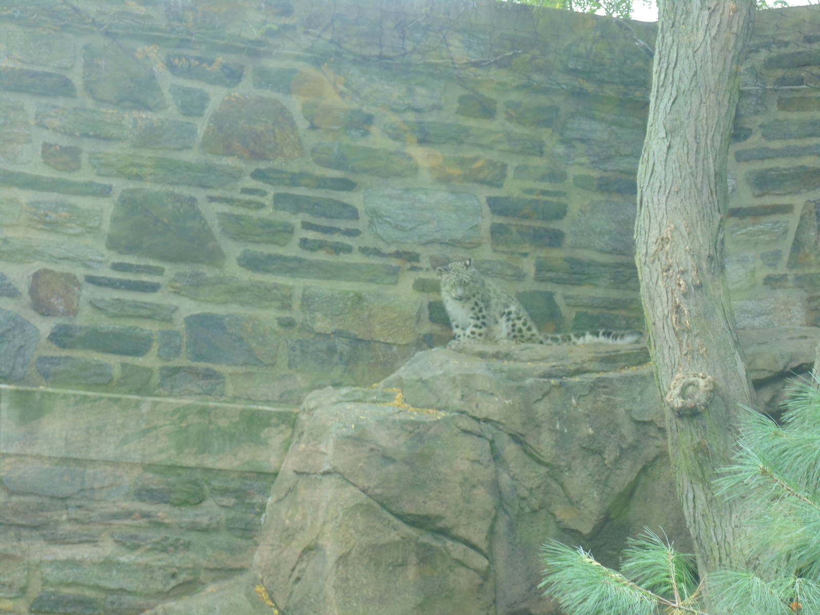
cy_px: 308
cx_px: 410
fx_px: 3672
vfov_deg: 9.6
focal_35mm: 155
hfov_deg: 12.7
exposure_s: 1/30
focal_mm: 27.8
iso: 80
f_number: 5.2
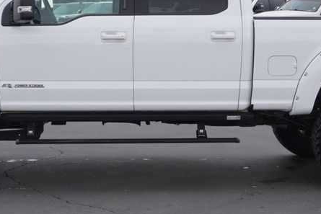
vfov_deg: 13.7
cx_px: 153
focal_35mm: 100
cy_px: 84
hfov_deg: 20.4
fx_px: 893
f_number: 5.6
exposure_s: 1/100
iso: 100
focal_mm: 29
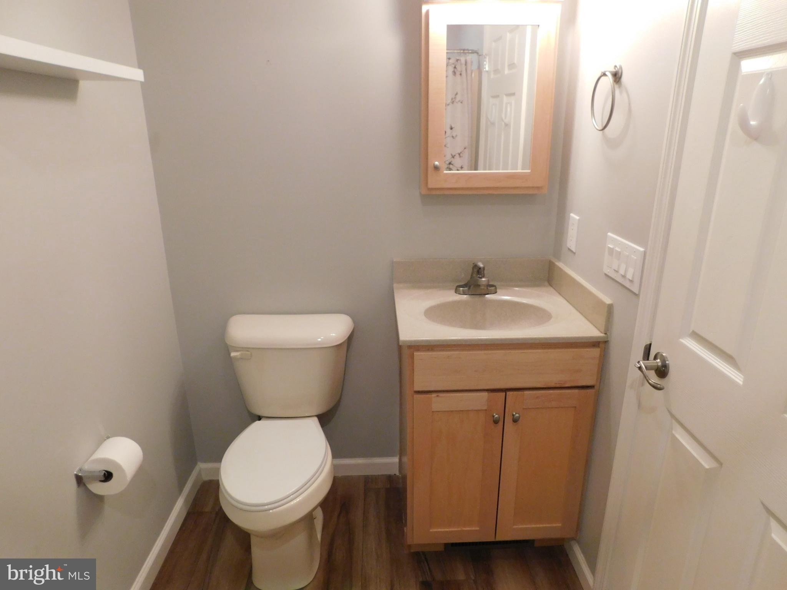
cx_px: 394
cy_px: 295
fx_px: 523
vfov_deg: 58.9
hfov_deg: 73.9
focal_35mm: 23
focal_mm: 4
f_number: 3
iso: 400
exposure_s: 1/30
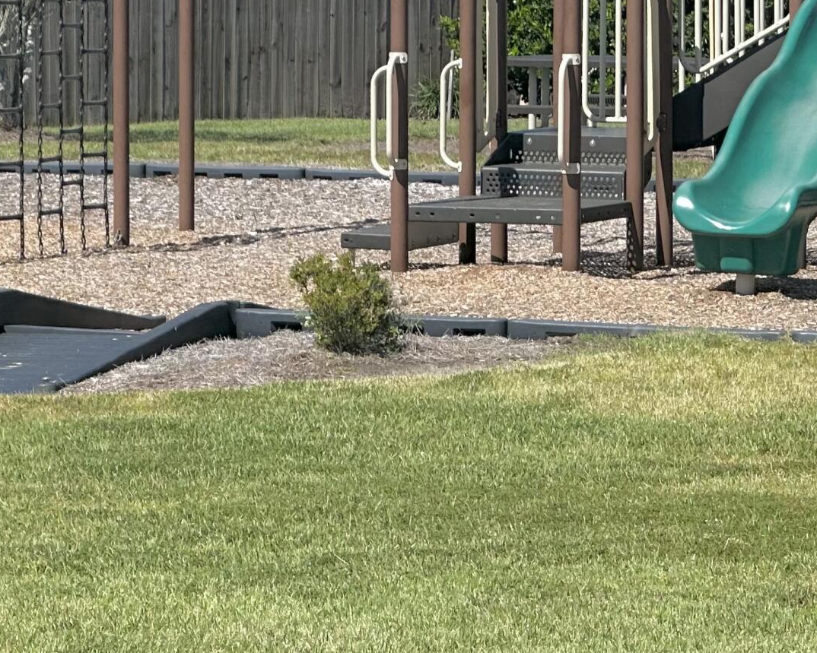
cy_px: 121
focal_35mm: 210
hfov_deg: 9.2
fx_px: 5077
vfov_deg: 7.4
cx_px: 637
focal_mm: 9
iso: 32
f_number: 2.8
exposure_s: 1/763
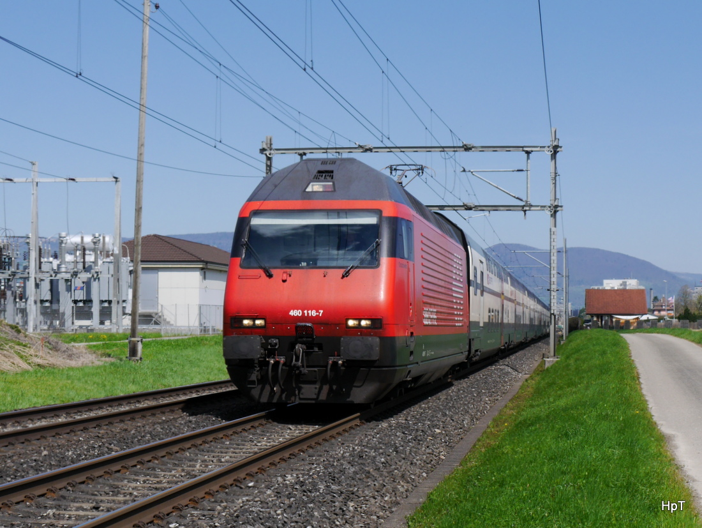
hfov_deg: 38.2
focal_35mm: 50
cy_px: 264
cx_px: 351
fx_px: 1015
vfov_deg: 29.2
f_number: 9
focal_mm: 25
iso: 160
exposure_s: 1/400
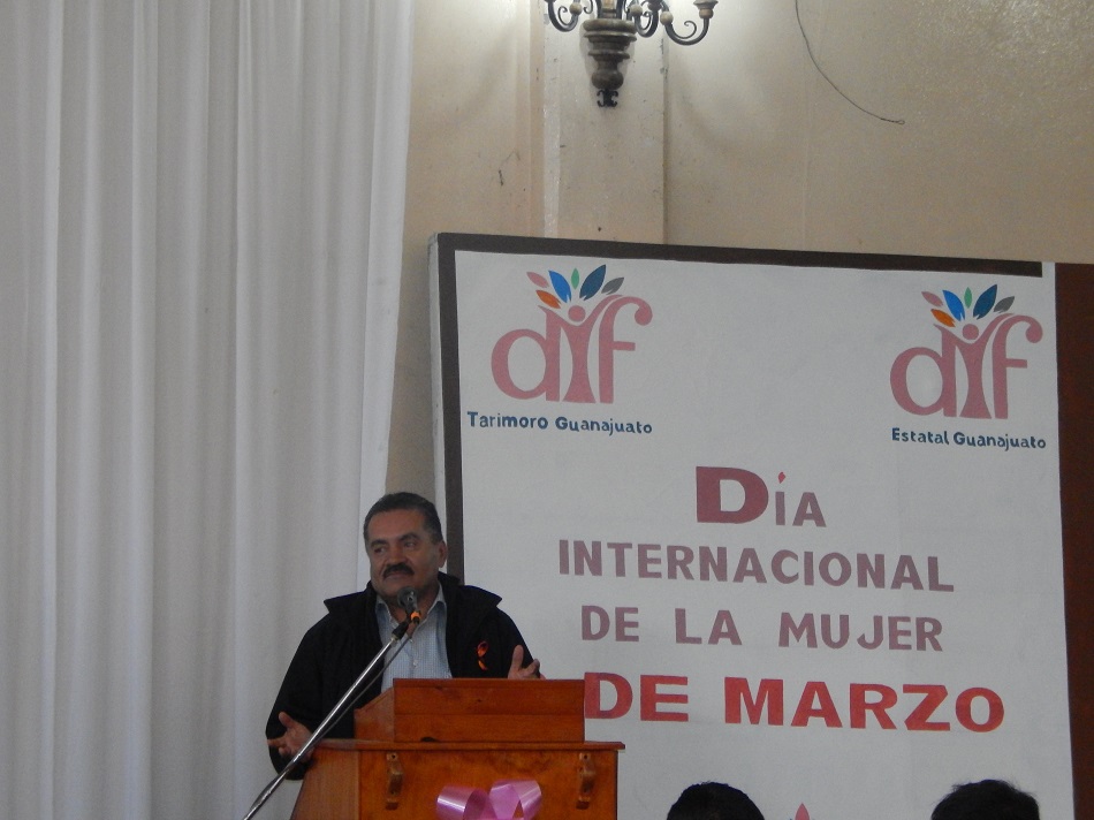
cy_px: 410
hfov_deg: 10.8
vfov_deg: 8.1
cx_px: 547
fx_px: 5814
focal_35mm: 184
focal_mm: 32.8
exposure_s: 1/30
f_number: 5.3
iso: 800
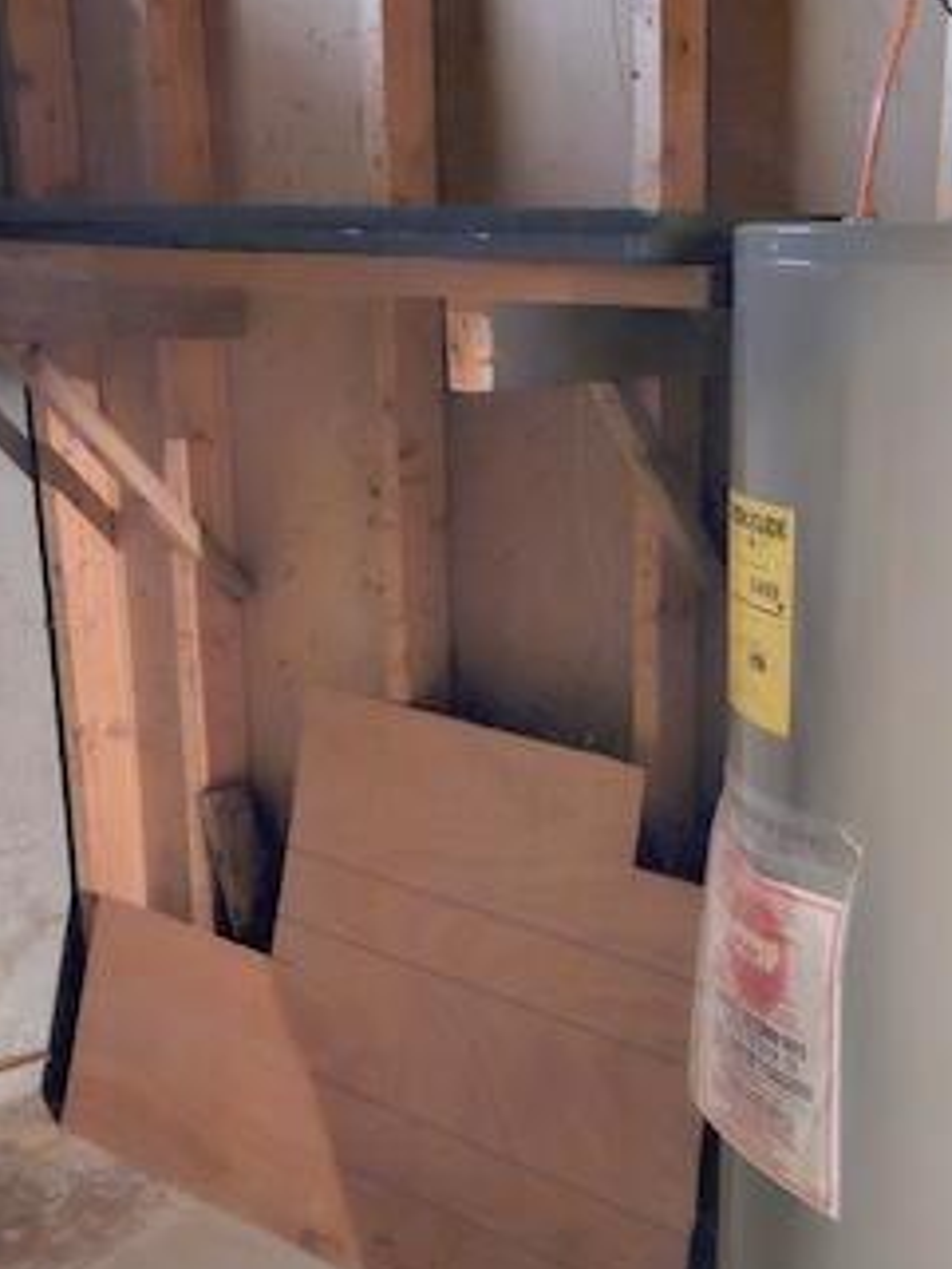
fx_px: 1576
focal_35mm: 43
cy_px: 708
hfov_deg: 32.8
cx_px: 751
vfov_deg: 43.8
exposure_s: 1/8
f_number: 1.8
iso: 2000
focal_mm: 5.4
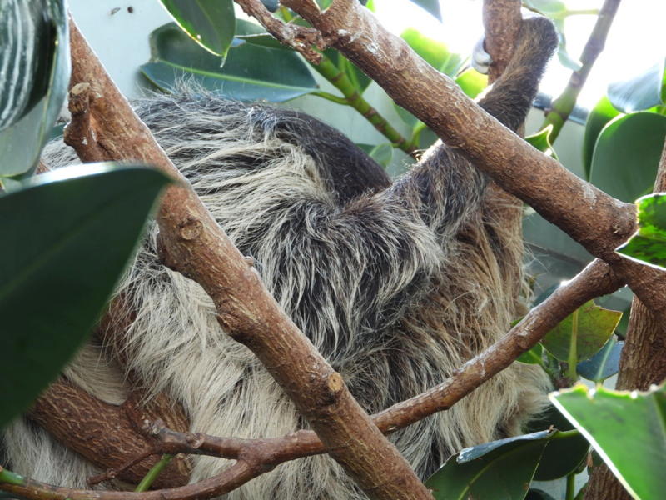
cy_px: 250
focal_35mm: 500
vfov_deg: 3.0
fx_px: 9620
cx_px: 333
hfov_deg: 4.0
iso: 100
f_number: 5
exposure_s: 1/30
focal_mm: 89.9
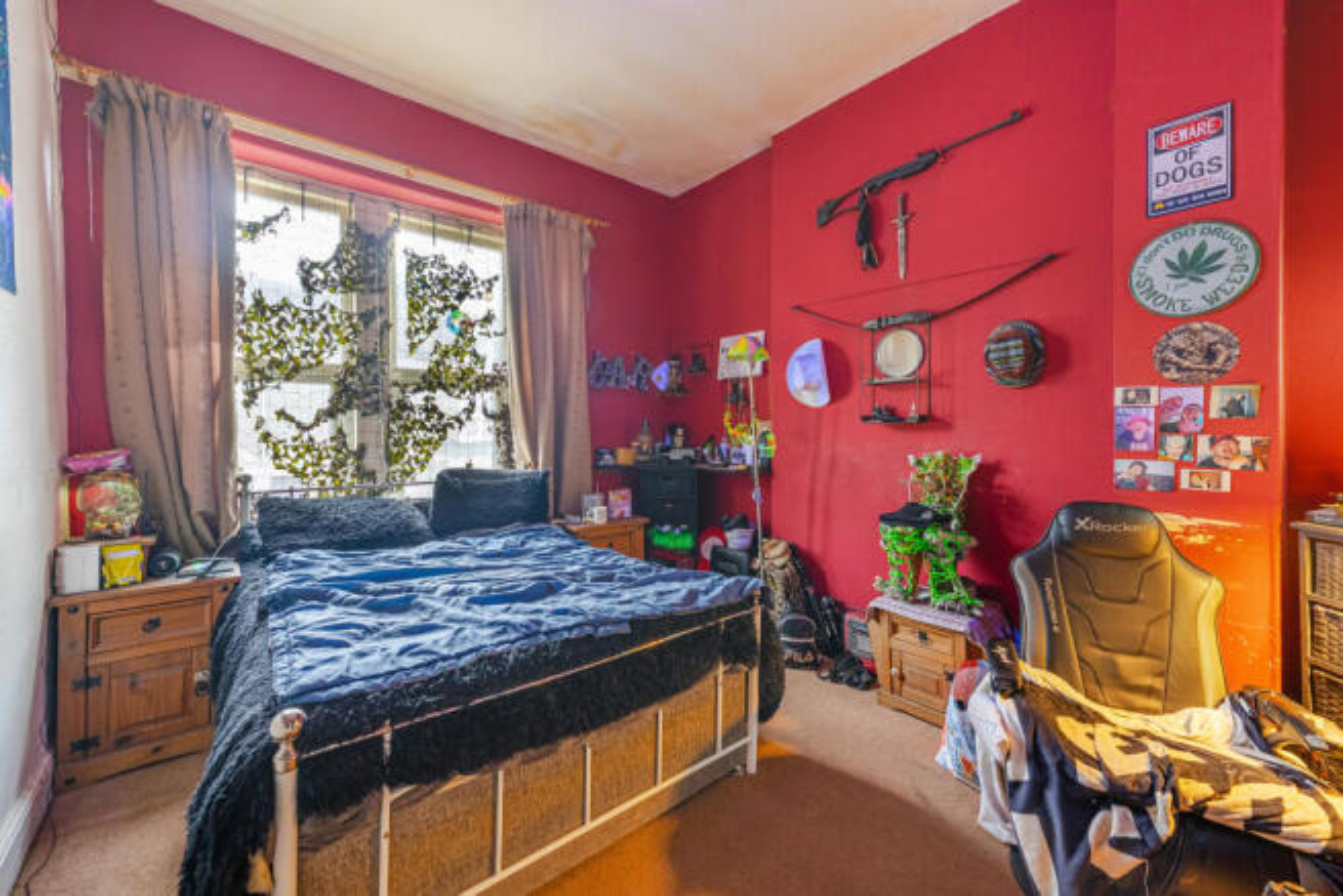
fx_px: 522
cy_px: 448
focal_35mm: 14
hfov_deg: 104.2
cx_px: 672
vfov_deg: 81.2
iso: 320
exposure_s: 1/4
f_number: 7.1
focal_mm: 14
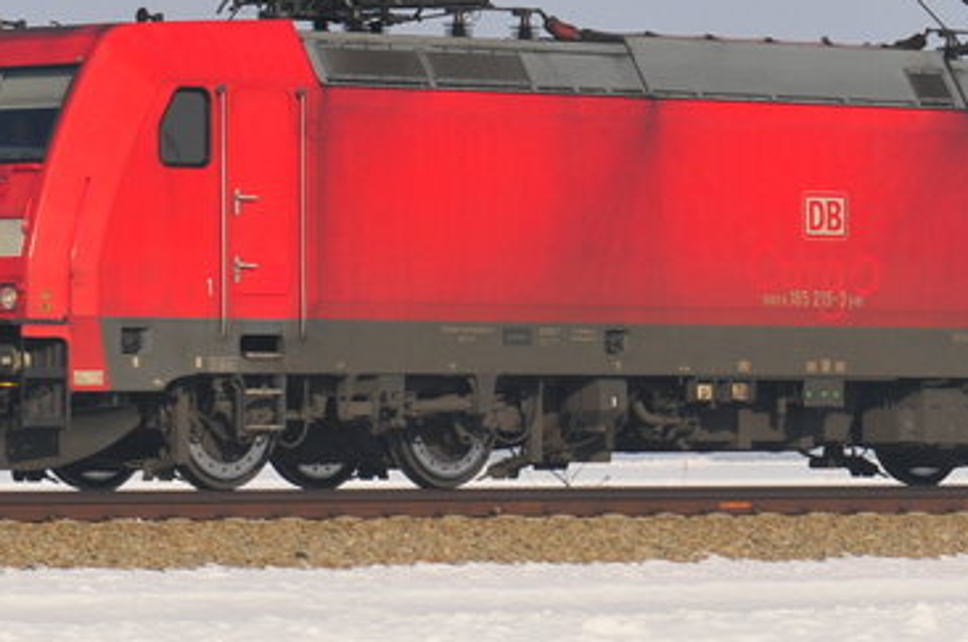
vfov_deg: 4.0
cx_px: 603
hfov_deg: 6.0
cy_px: 279
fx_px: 9237
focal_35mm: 344
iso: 250
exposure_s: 1/800
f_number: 10
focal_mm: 70
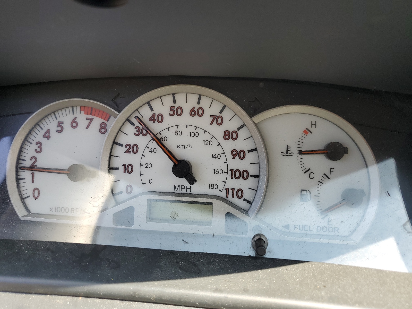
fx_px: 309
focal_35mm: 26
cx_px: 206
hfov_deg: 67.3
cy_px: 154
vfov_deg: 53.1
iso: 50
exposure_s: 1/323
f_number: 1.5
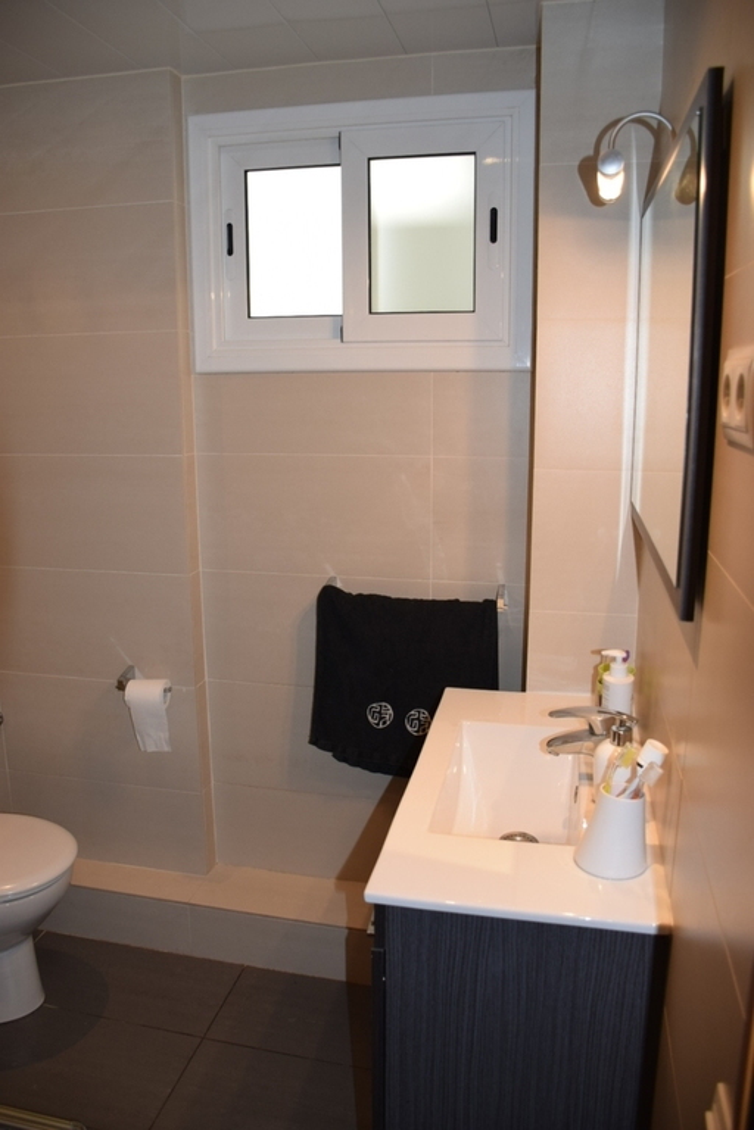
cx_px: 377
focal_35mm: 27
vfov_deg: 67.4
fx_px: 848
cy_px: 565
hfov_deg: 47.9
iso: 400
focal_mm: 18
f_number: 4.5
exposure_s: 1/160
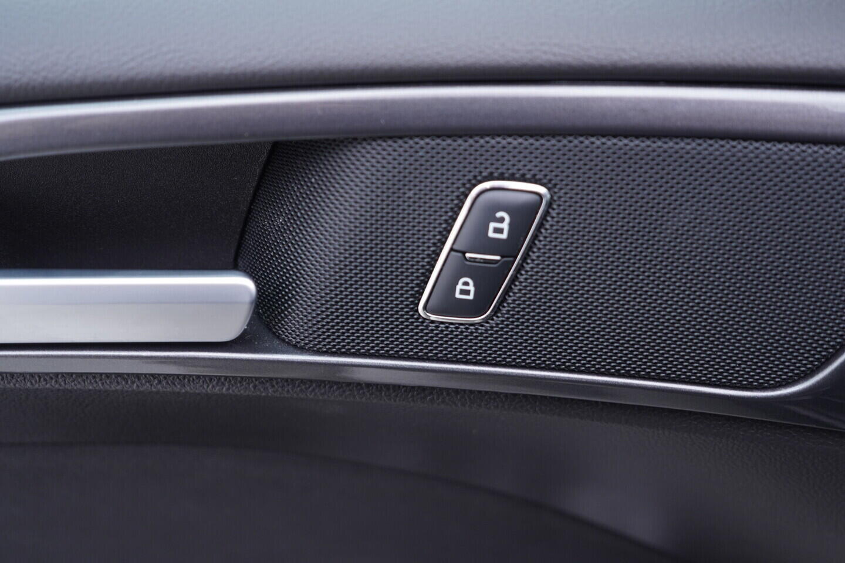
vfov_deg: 36.9
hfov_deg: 53.1
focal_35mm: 36
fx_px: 845
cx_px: 422
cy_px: 282
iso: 200
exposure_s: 1/40
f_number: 2.8
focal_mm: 24
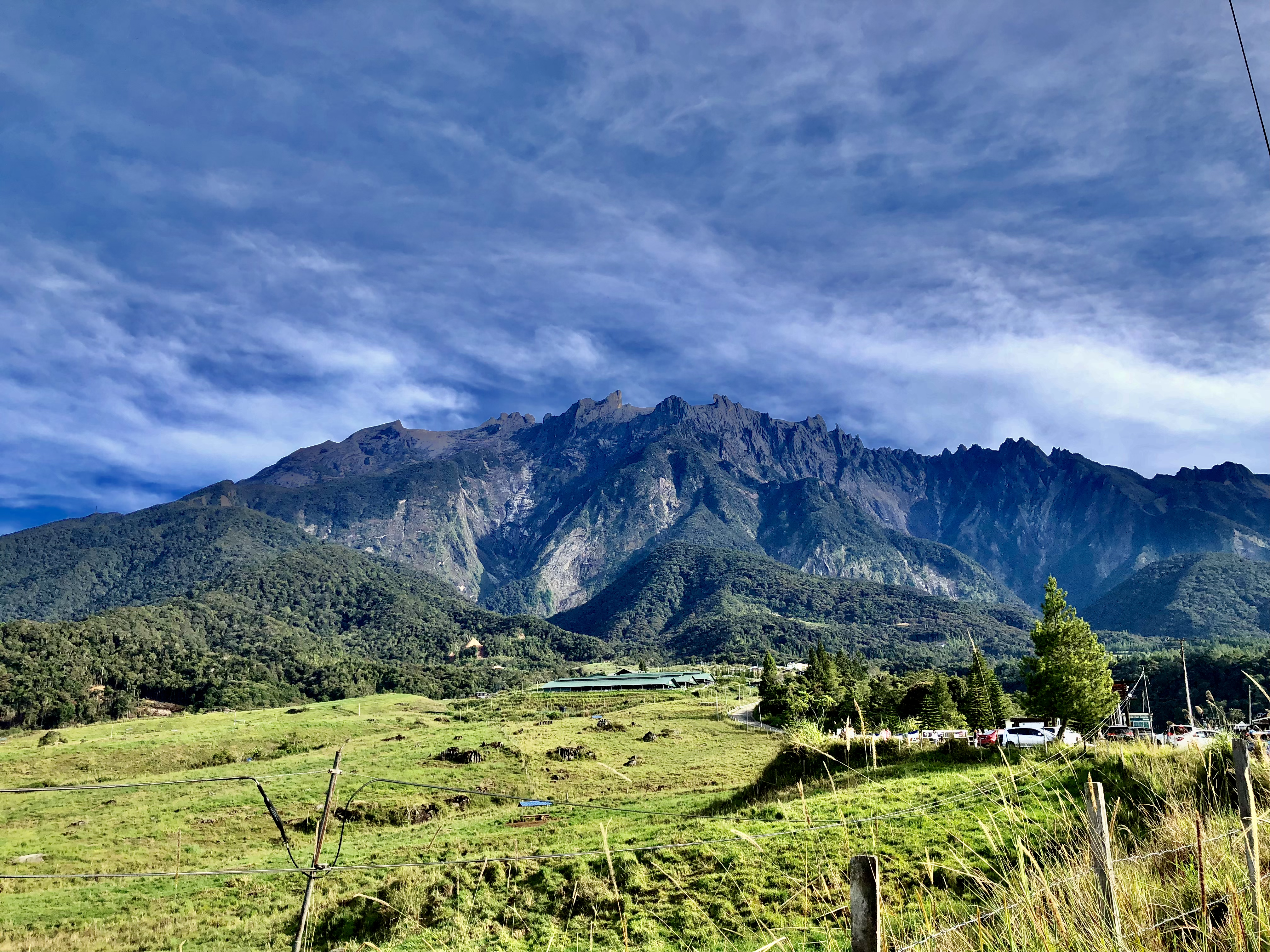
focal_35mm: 28
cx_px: 635
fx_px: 1027
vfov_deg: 49.7
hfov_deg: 63.4
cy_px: 476
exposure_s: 1/1779
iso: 20
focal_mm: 4
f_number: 1.8
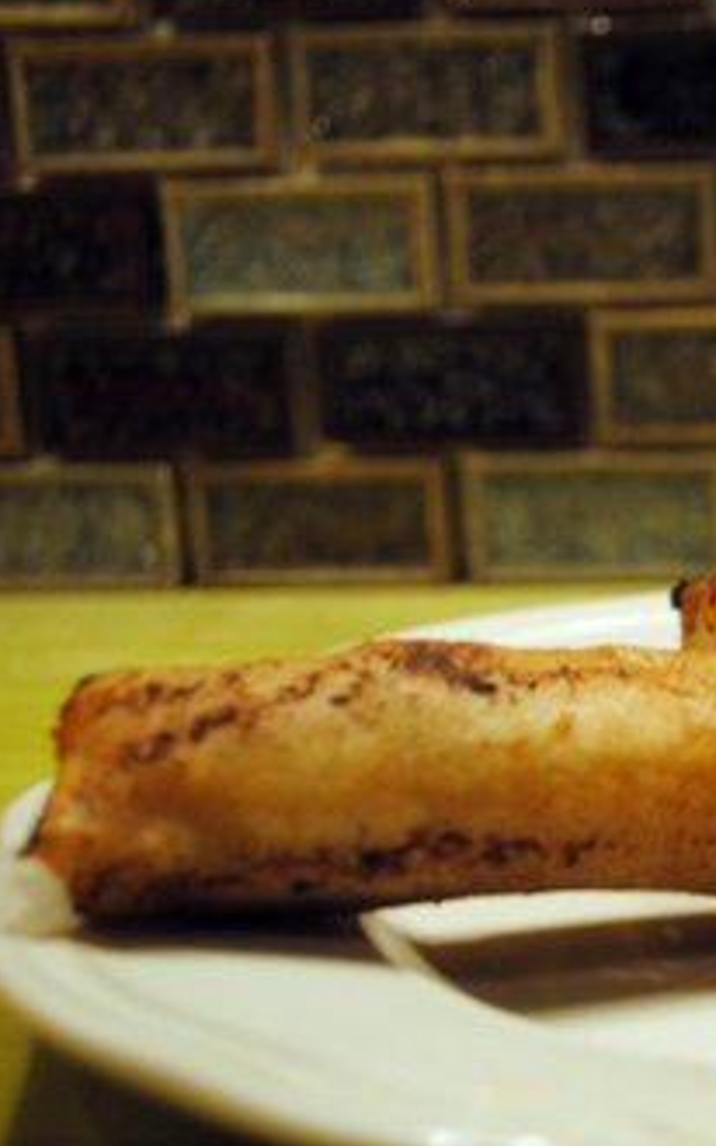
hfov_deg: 13.8
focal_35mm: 89
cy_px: 641
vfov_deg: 23.3
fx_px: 2781
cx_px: 1084
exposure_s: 1/30
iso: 400
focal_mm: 30
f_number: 4.5
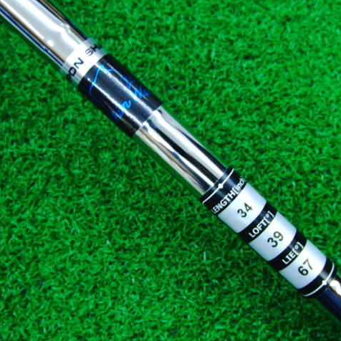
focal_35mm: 44
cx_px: 188
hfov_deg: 38.3
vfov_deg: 38.3
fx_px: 490
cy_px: 171
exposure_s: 1/30
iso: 400
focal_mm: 6.42
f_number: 3.6
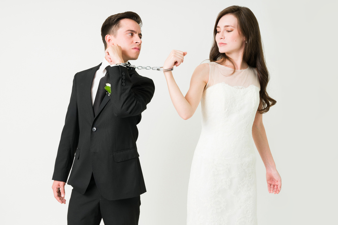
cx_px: 169
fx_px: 394
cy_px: 112
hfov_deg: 46.4
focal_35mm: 42
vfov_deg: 31.9
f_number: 8
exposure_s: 1/200
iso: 125
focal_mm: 42
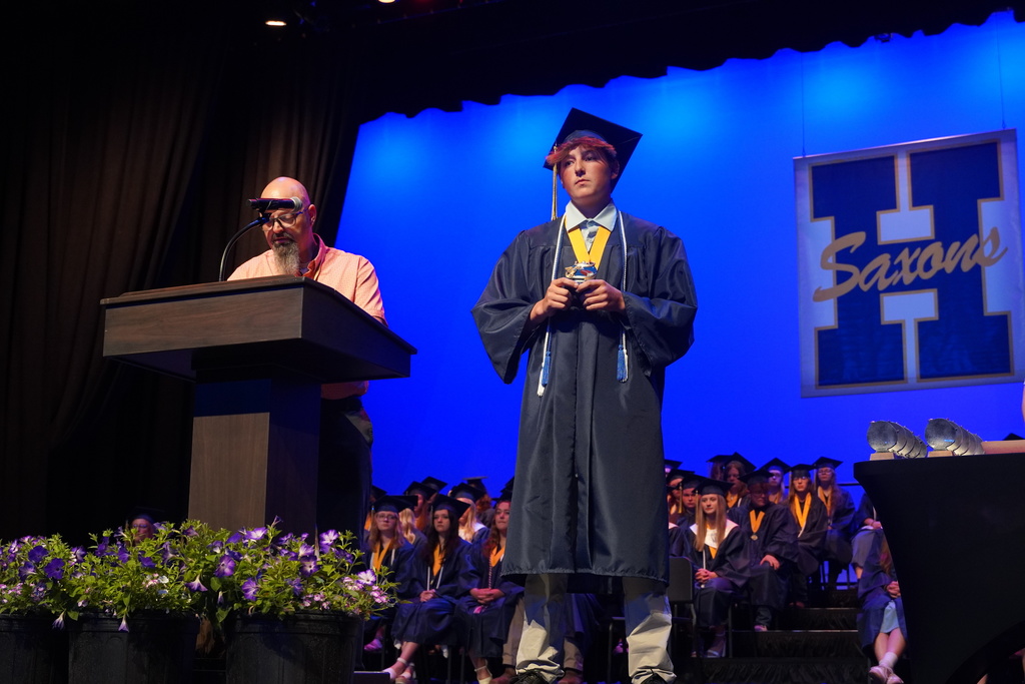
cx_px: 512
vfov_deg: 26.0
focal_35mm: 52
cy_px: 342
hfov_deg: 38.2
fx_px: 1482
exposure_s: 1/160
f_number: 4
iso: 1250
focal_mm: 34.7
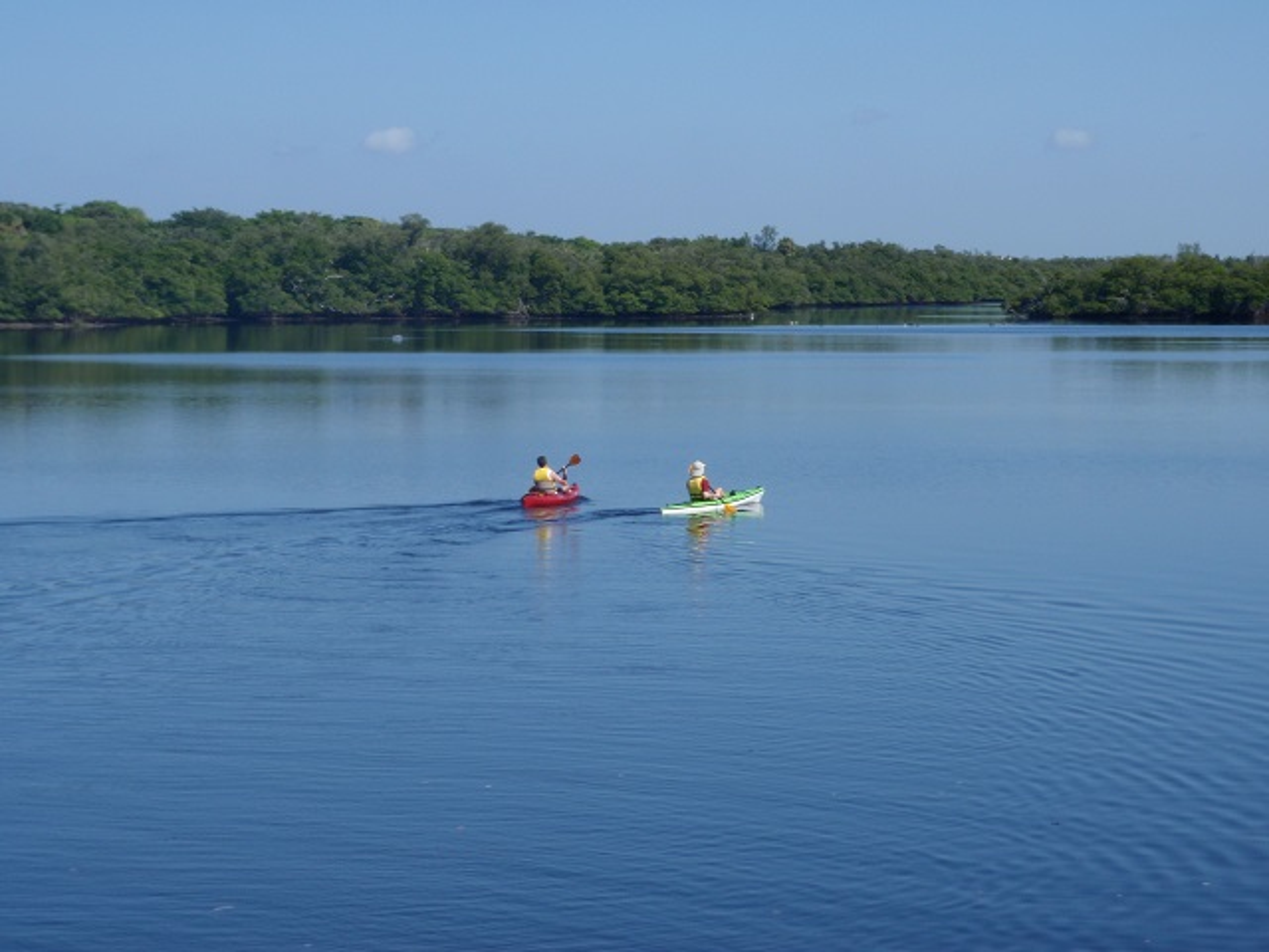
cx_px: 634
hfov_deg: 19.3
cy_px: 476
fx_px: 3739
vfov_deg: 14.5
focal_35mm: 102
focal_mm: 18.2
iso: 64
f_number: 7.1
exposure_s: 1/200
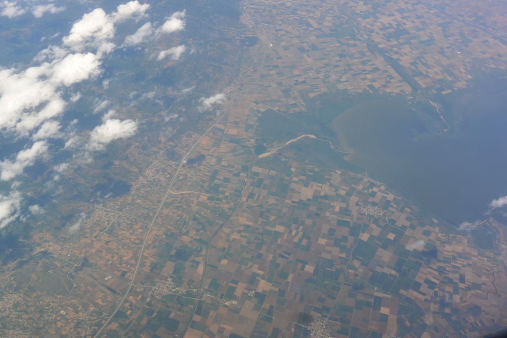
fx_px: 592
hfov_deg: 46.4
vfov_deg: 31.9
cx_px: 254
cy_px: 169
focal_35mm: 42
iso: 160
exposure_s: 1/800
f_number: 5
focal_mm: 15.7
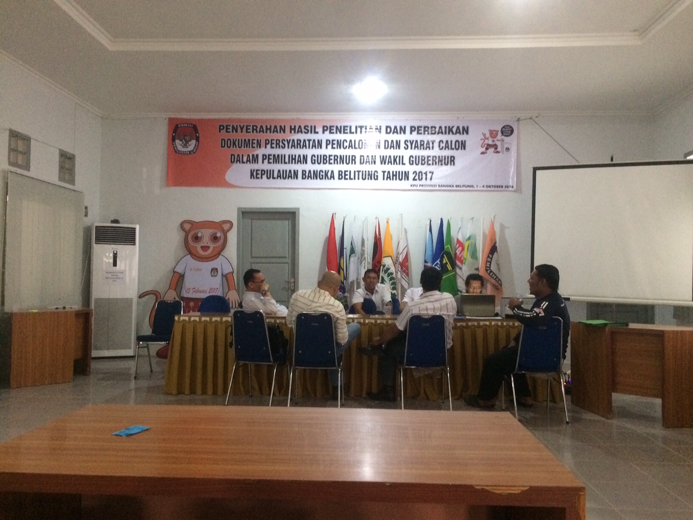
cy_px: 260
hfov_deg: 61.7
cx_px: 346
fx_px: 581
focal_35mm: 29
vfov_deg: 48.2
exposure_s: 1/17
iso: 320
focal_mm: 4.15
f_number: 2.2
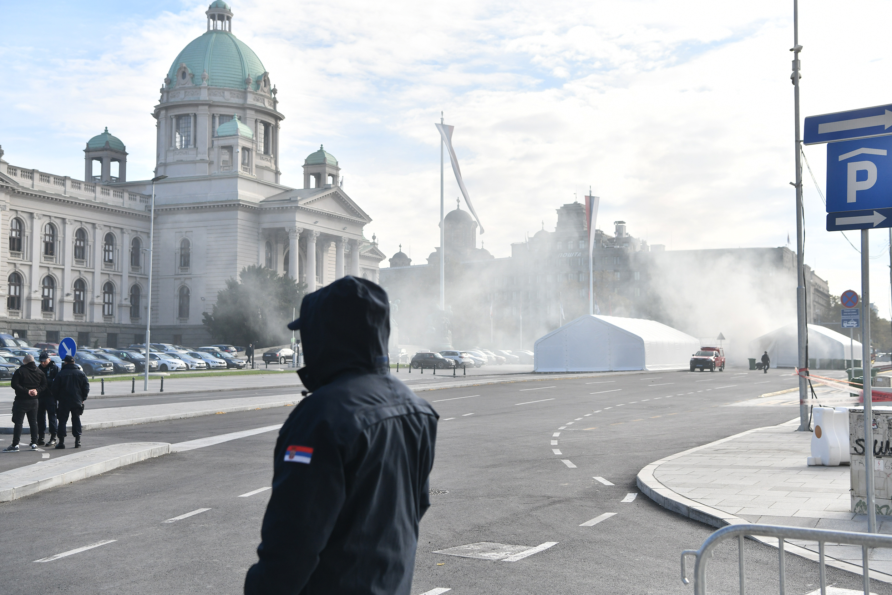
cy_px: 298
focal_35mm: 46
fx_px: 1140
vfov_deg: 29.2
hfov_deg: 42.7
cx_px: 446
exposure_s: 1/4000
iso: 800
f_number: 5
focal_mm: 46
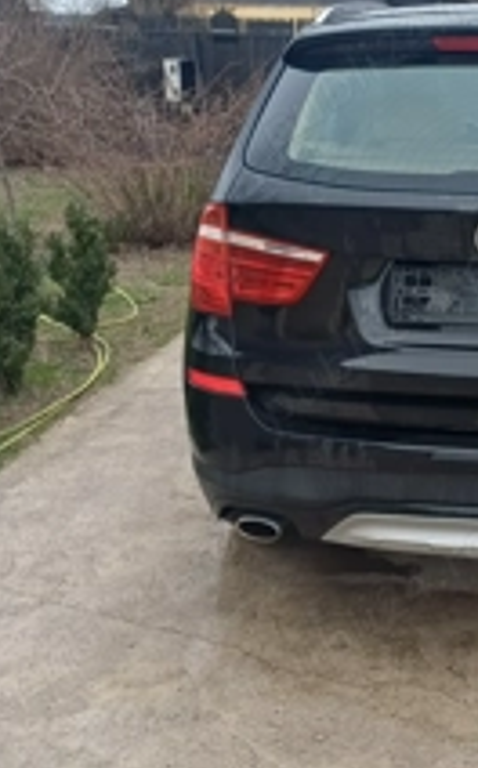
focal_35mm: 50
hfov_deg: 24.3
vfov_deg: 40.3
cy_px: 398
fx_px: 1045
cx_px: 503
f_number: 1.8
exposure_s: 1/100
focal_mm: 4.65
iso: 50
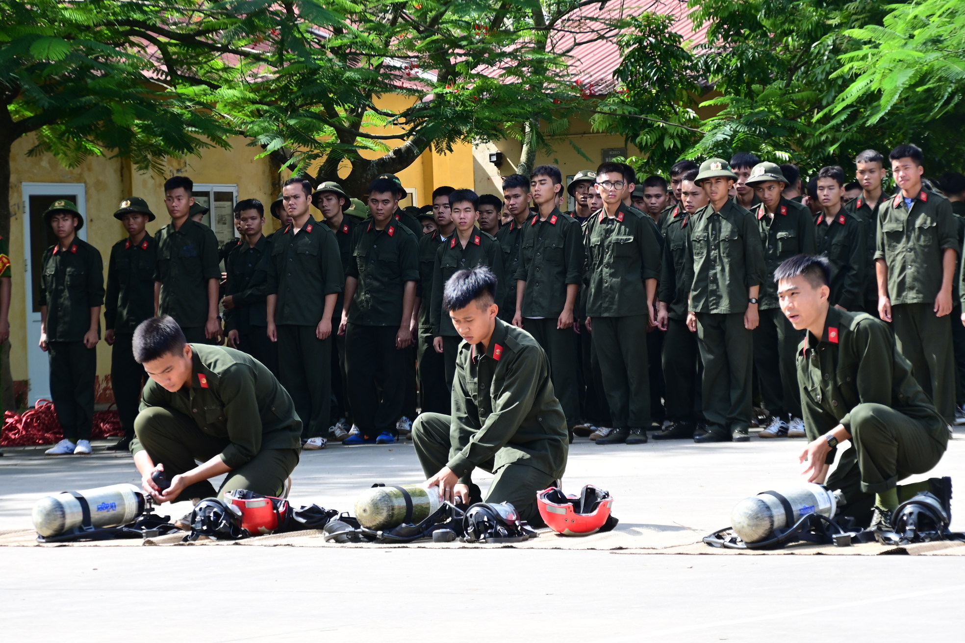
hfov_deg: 14.4
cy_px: 322
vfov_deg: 9.7
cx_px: 482
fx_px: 3806
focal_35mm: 142
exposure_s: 1/200
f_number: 5.3
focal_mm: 95
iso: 200
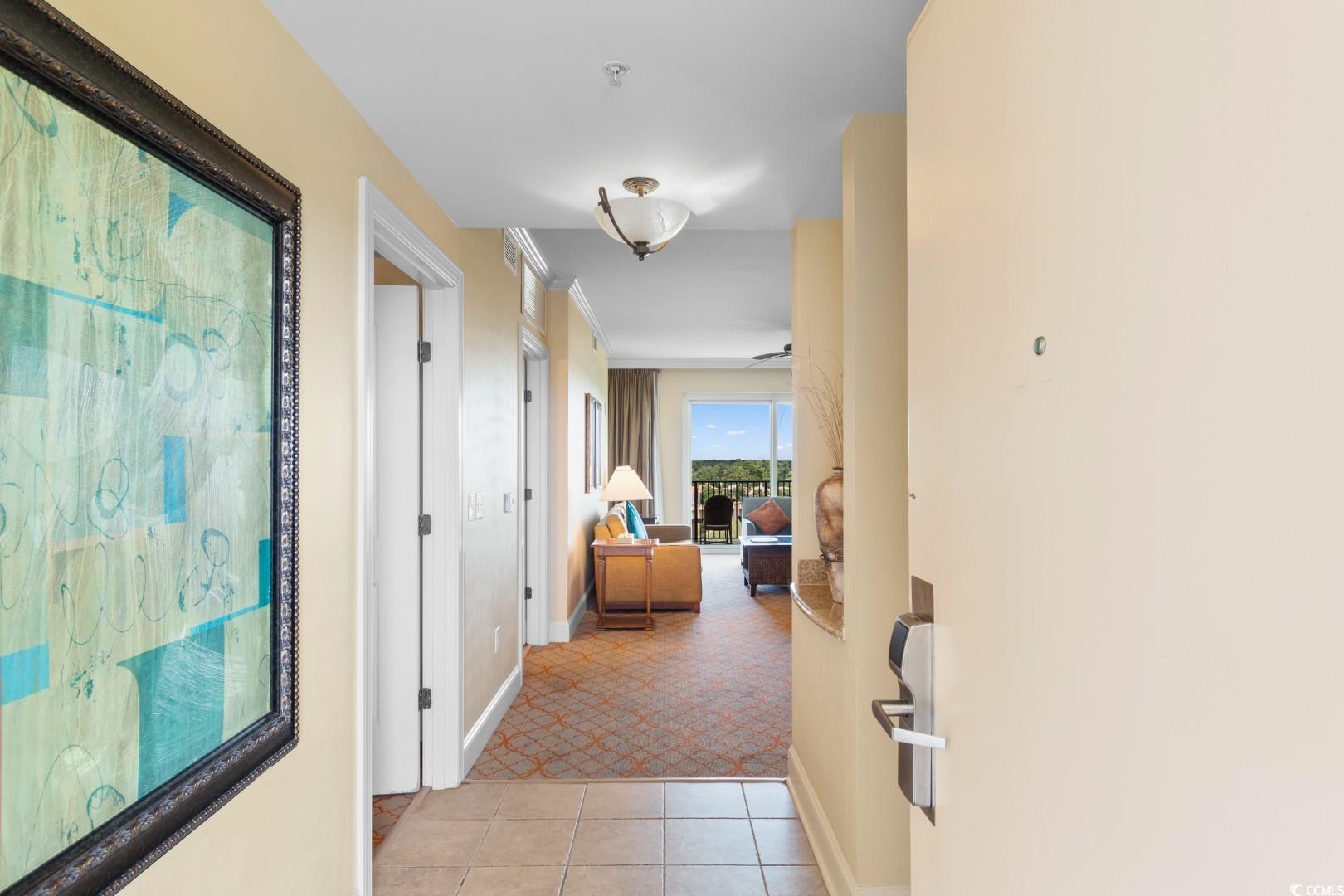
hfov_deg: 86.9
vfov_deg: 64.6
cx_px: 672
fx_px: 709
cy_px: 448
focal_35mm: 19
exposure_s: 1/1.25
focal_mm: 13
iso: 100
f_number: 4.8
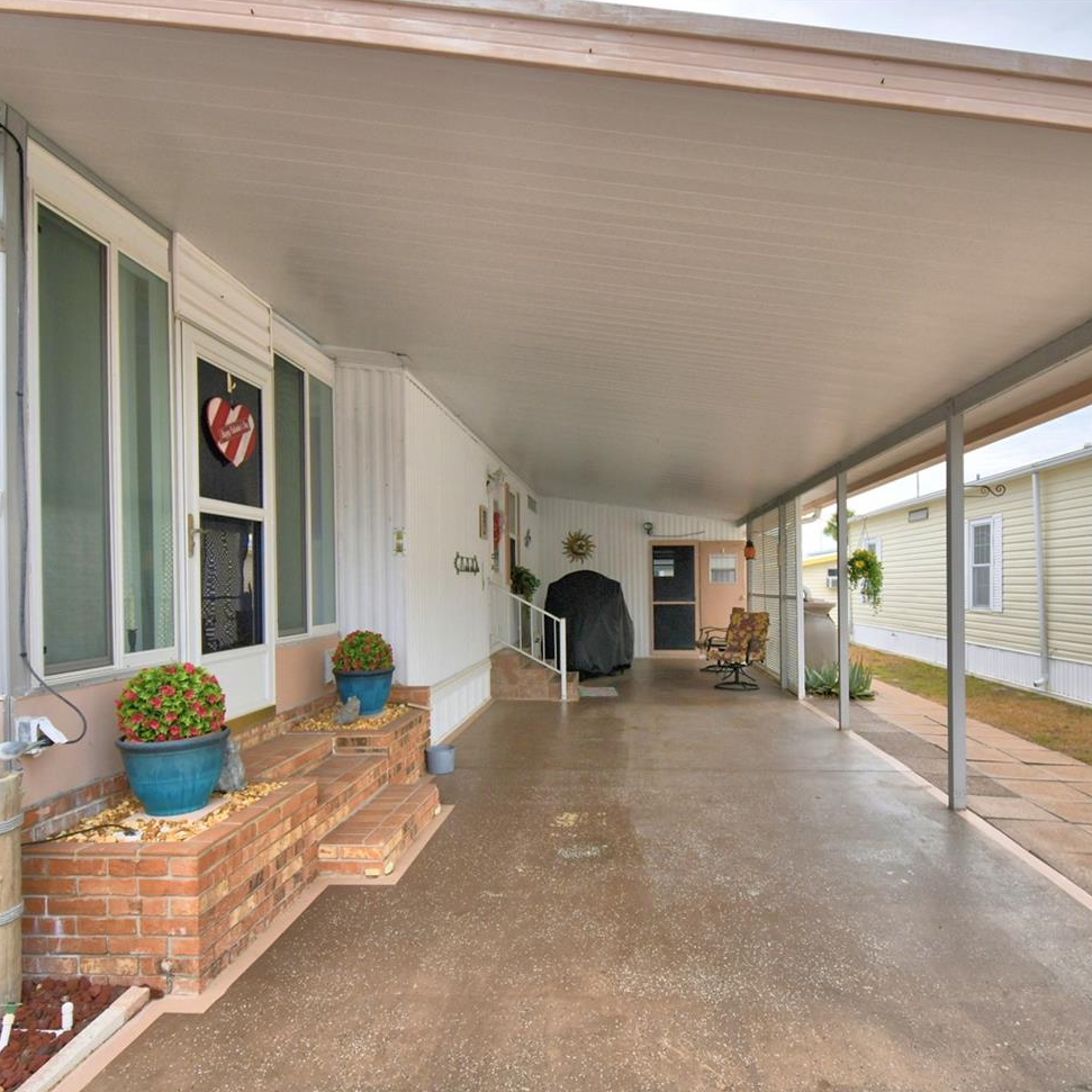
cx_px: 616
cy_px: 594
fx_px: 749
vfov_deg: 72.0
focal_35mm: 21
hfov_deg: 71.8
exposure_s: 1/500
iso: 180
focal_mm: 10
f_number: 4.5
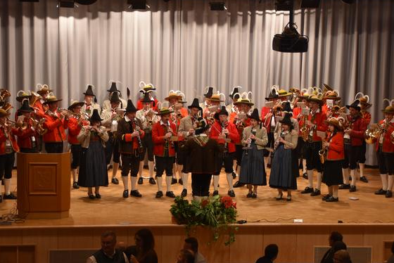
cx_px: 191
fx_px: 985
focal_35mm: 90
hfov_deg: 22.6
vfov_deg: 15.2
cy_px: 126
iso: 400
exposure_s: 1/60
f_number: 4.5
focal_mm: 42
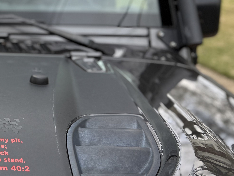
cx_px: -61
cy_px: 64
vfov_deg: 21.0
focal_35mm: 70
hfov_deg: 24.6
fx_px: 473
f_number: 1.78
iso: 100
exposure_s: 1/1060
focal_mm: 6.76
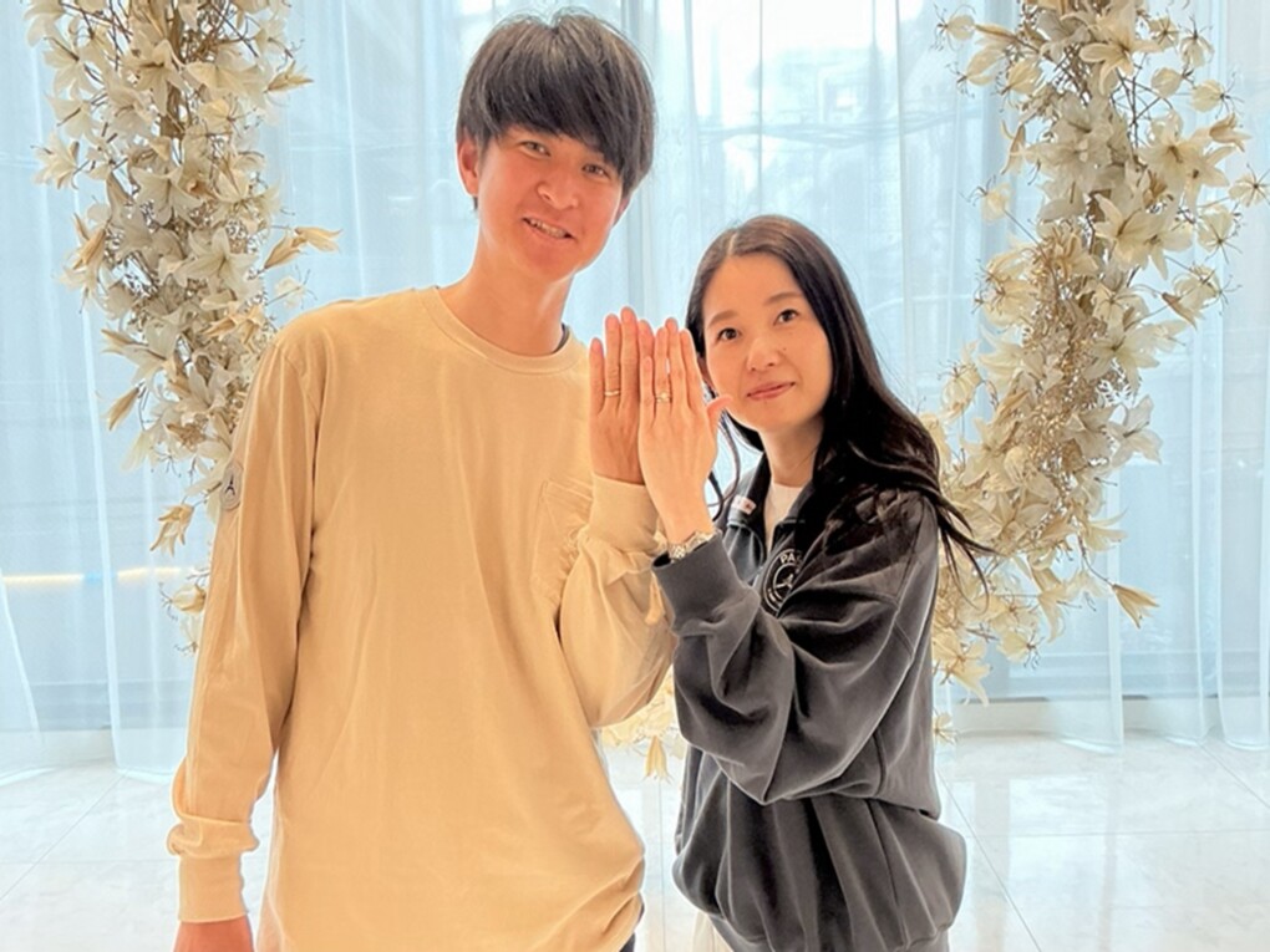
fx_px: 1064
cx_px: 635
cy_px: 476
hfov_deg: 61.7
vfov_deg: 48.2
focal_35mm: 29
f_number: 1.8
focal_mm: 3
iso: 64
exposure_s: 1/120
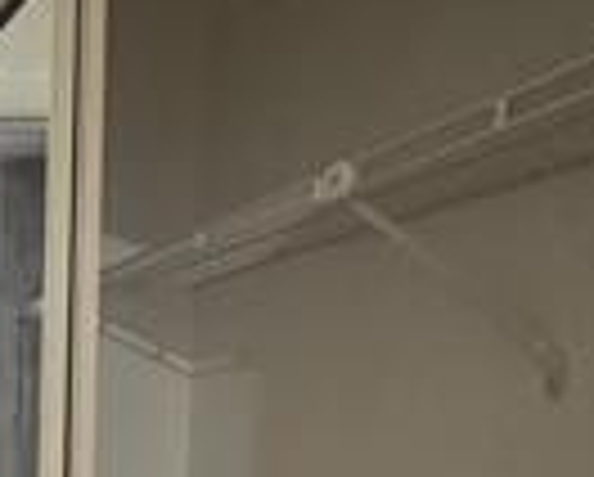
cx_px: -342
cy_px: 612
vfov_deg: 22.2
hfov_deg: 23.2
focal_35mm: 62
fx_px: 1092
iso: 800
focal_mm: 2.22
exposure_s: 1/60
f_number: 2.2
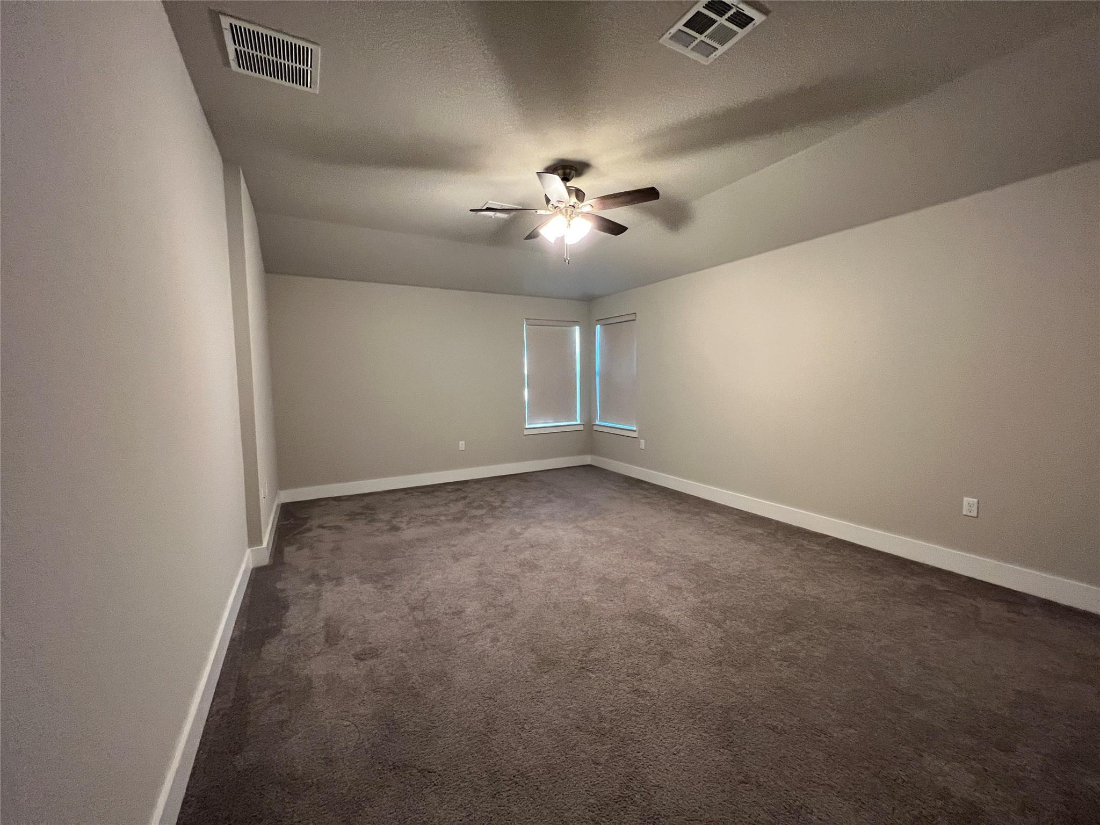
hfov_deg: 106.2
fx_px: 413
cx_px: 550
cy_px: 412
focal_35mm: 13
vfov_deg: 89.9
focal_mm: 1.57
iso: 400
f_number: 1.8
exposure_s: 1/60
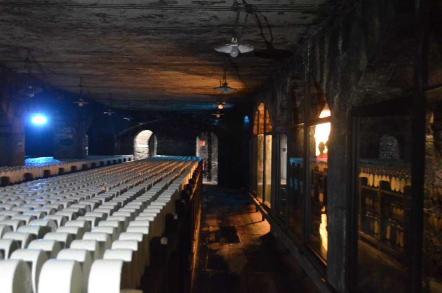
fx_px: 551
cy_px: 146
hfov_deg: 43.7
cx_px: 221
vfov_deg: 29.7
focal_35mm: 45
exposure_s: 1/4
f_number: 4.5
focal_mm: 30
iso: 3200
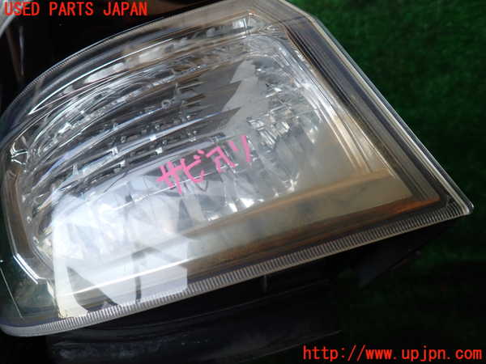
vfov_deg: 54.9
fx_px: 351
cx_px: 243
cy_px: 182
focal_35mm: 25
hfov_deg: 69.4
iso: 200
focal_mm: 4.5
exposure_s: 1/40
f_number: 2
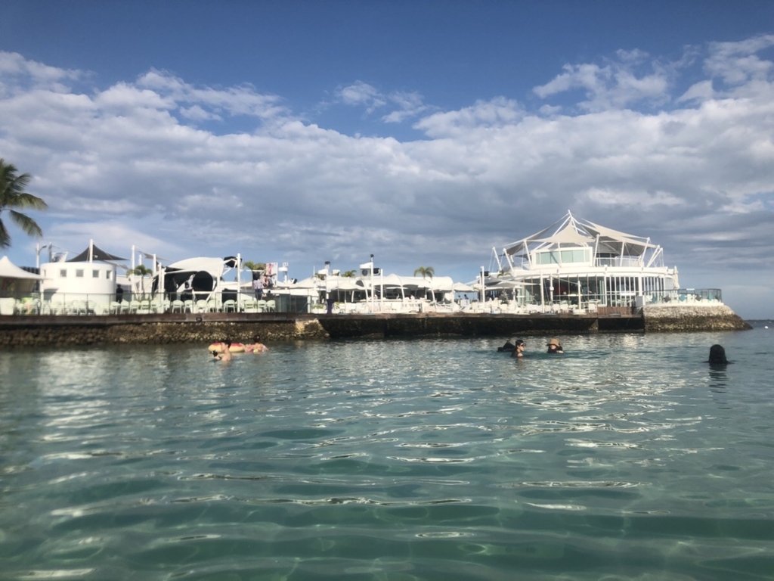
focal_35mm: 28
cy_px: 290
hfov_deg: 63.4
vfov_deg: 49.7
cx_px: 387
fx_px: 626
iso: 20
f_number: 1.8
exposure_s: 1/3040
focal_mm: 3.99
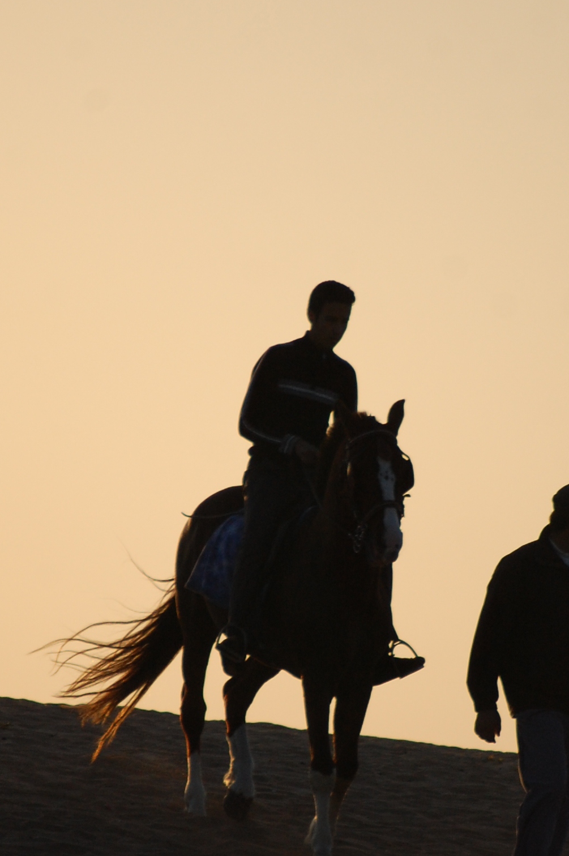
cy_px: 546
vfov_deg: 3.5
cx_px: 363
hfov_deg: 2.3
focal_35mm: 597
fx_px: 14182
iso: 400
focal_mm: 200
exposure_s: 1/2000
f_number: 5.6
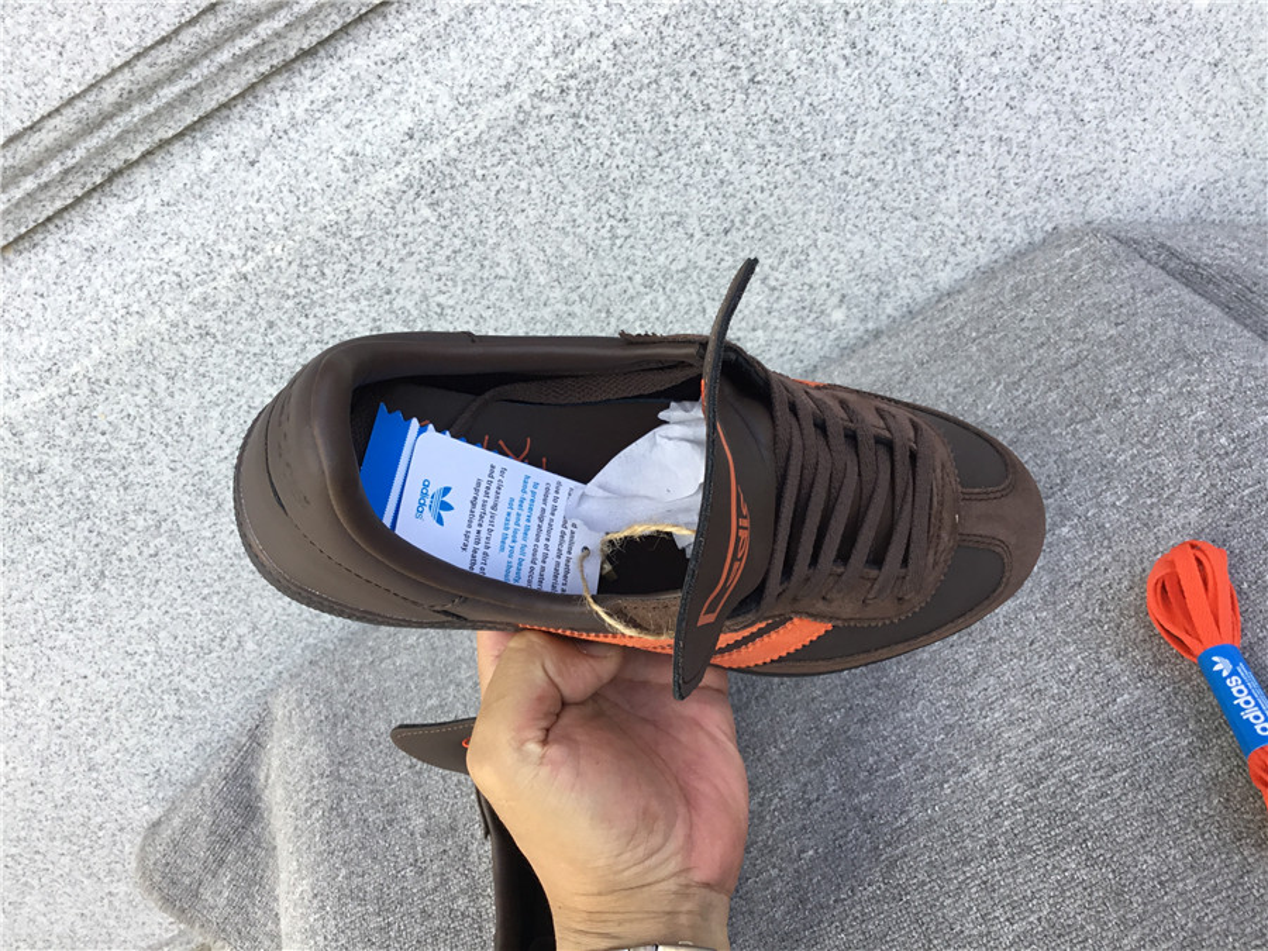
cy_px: 476
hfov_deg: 58.4
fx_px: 1136
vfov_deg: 45.4
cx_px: 634
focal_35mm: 31
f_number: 2.4
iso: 40
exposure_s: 1/100
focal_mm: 3.3
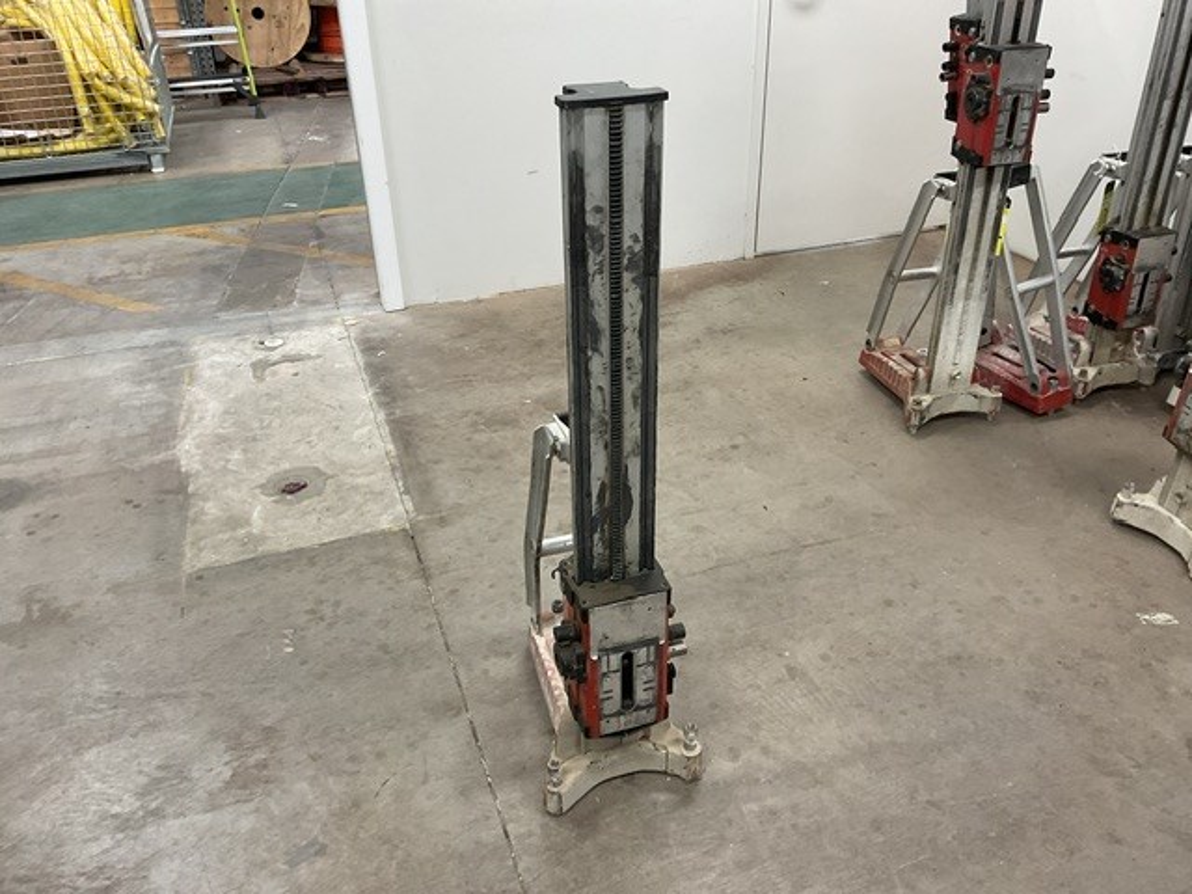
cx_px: 596
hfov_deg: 61.7
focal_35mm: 29
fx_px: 999
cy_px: 447
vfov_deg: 48.2
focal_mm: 3
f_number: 1.8
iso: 100
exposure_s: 1/60
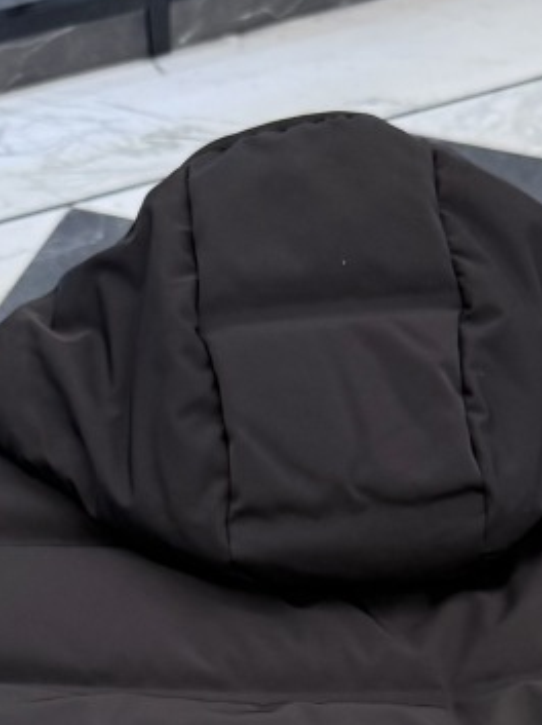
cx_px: 433
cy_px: 1021
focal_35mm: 98
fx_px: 2050
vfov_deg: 18.3
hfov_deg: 15.0
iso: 200
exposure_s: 1/121
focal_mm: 6.76
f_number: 1.78
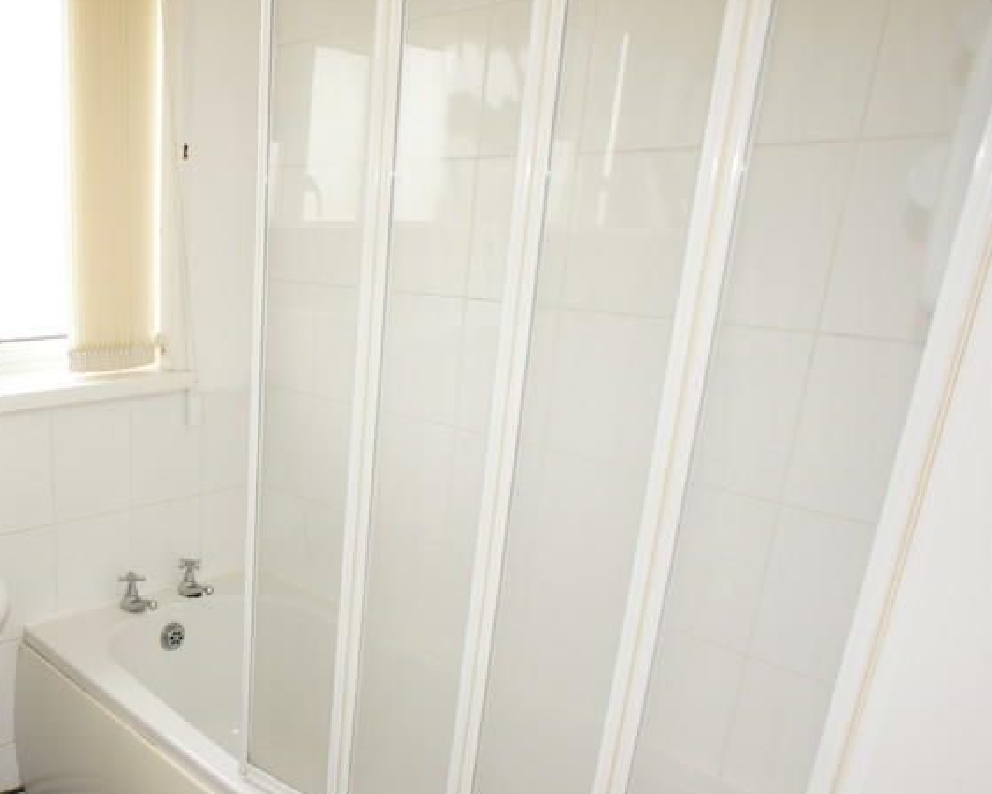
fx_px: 1204
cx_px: 143
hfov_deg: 42.0
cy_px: 532
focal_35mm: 41
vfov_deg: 36.1
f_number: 3.5
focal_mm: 16
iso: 200
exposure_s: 1/100
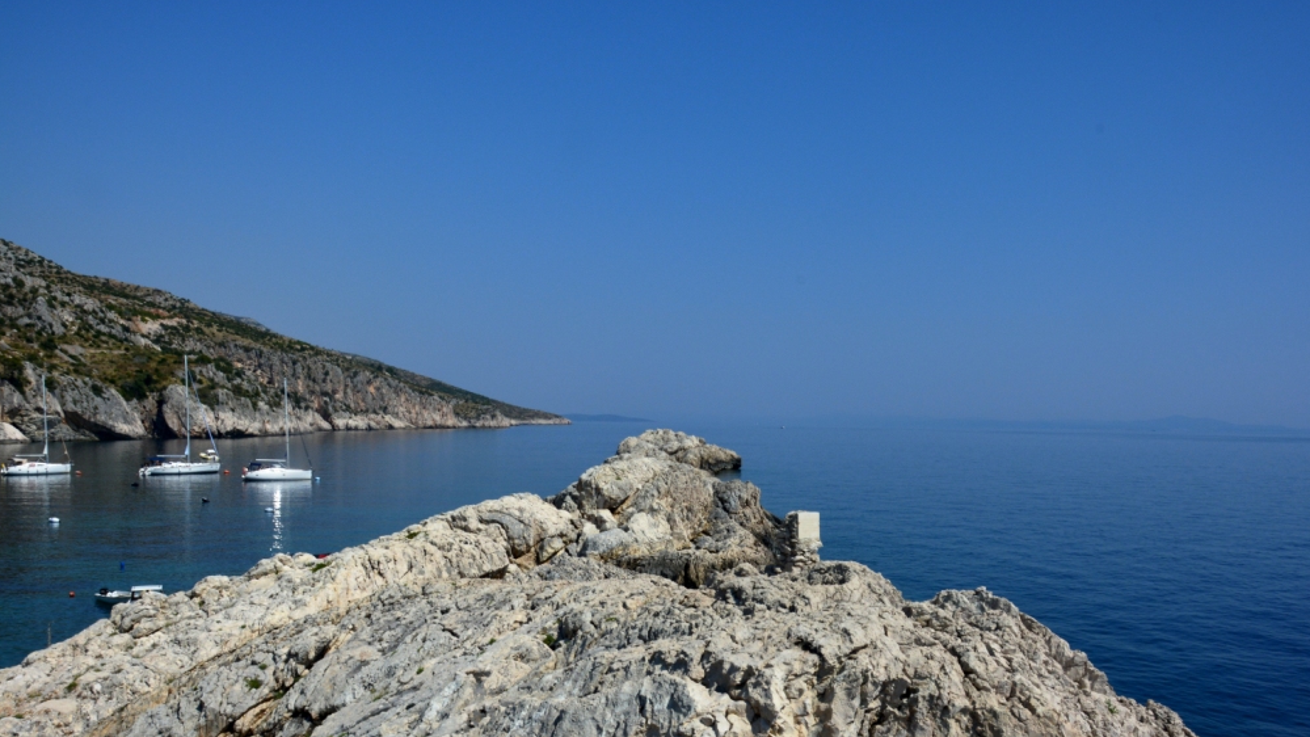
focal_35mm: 29
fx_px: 1007
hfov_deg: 66.1
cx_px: 667
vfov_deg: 40.0
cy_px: 439
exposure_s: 1/160
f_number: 16
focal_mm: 18
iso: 250
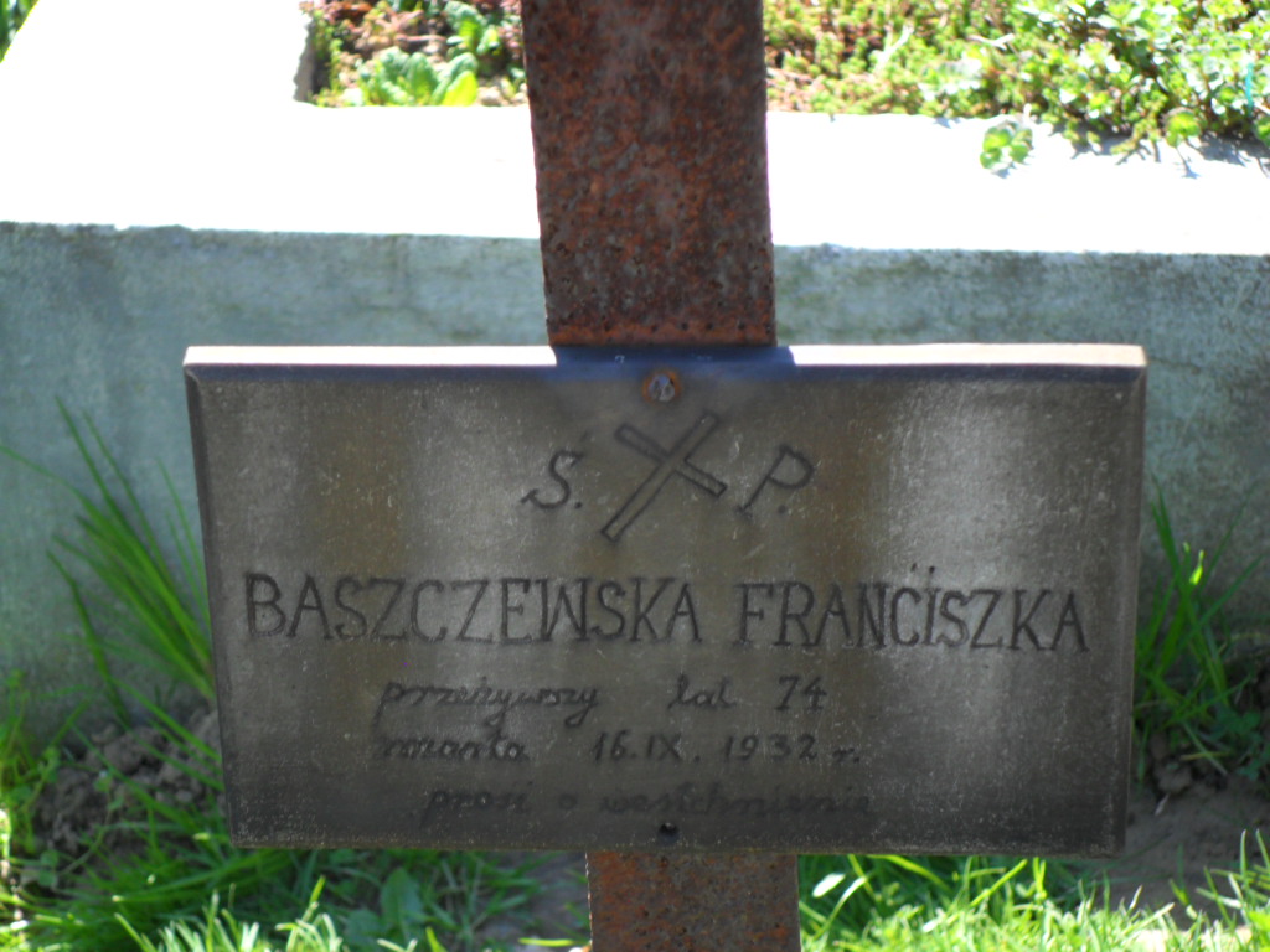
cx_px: 635
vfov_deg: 13.7
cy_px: 476
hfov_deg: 18.2
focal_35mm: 108
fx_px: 3962
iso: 100
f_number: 5
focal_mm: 19.6
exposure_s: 1/90
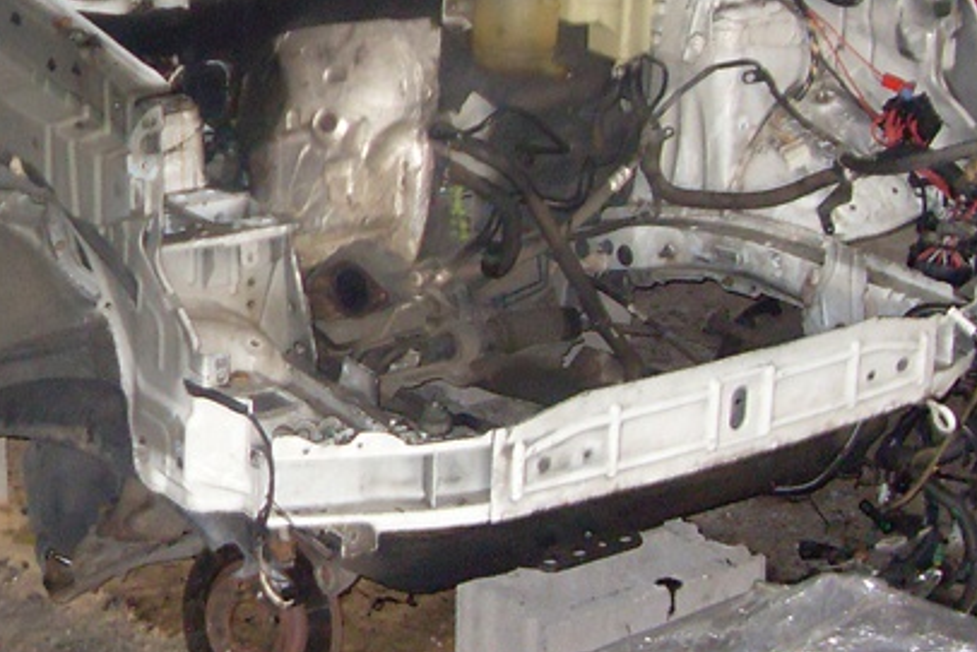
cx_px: 315
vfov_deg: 14.0
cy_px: 103
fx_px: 2633
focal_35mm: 97
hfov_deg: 20.9
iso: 320
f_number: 2.8
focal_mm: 6.3
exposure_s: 1/45
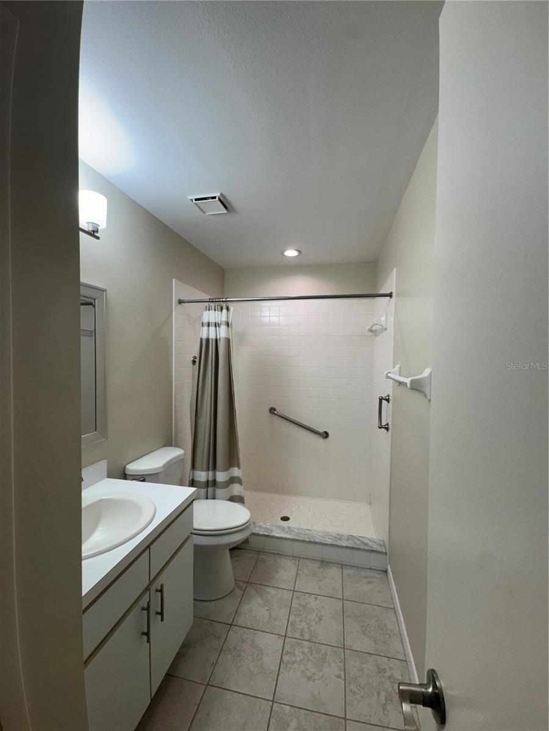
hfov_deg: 85.7
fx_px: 296
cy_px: 366
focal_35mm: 14
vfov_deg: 102.1
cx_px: 274
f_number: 2.2
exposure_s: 1/120
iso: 64
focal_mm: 2.22
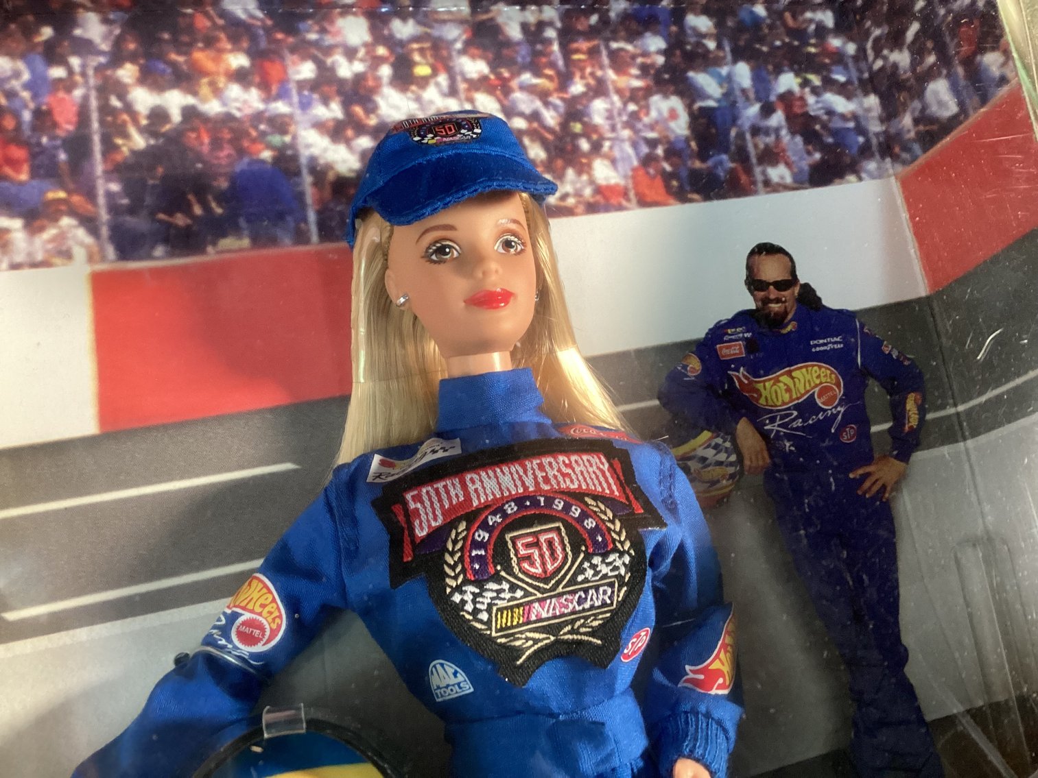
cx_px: 519
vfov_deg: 45.4
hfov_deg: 58.3
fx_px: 930
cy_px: 389
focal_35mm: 31
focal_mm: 3.3
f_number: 2.4
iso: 250
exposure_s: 1/60
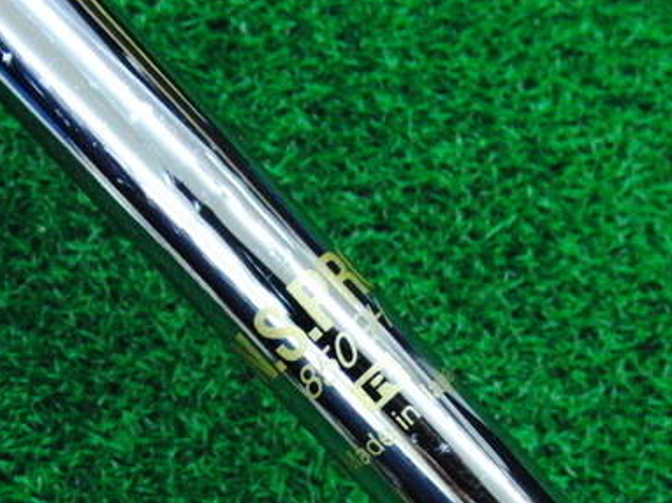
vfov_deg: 23.4
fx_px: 1203
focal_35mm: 62
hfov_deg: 31.2
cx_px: 343
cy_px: 382
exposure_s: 1/320
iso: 3200
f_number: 3.6
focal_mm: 6.42
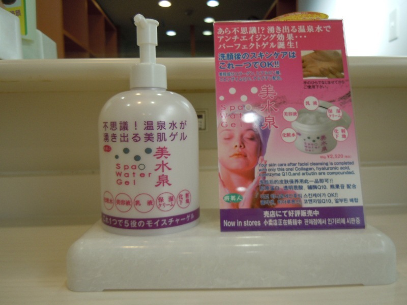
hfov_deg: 60.0
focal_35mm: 30
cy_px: 152
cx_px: 204
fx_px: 353
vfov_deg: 46.8
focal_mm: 5.4
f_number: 3.5
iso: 125
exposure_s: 1/60
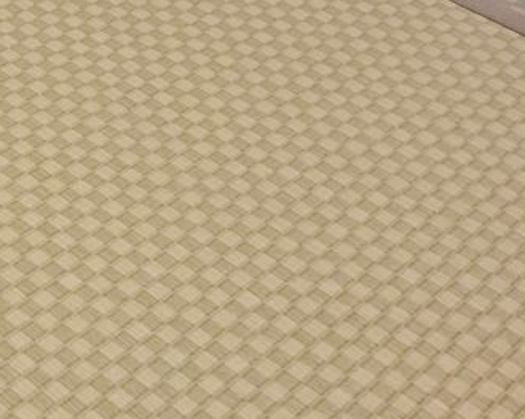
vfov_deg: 19.3
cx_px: -222
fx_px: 1227
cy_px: 279
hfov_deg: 21.1
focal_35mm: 79
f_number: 1.8
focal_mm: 5.4
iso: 320
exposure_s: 1/100
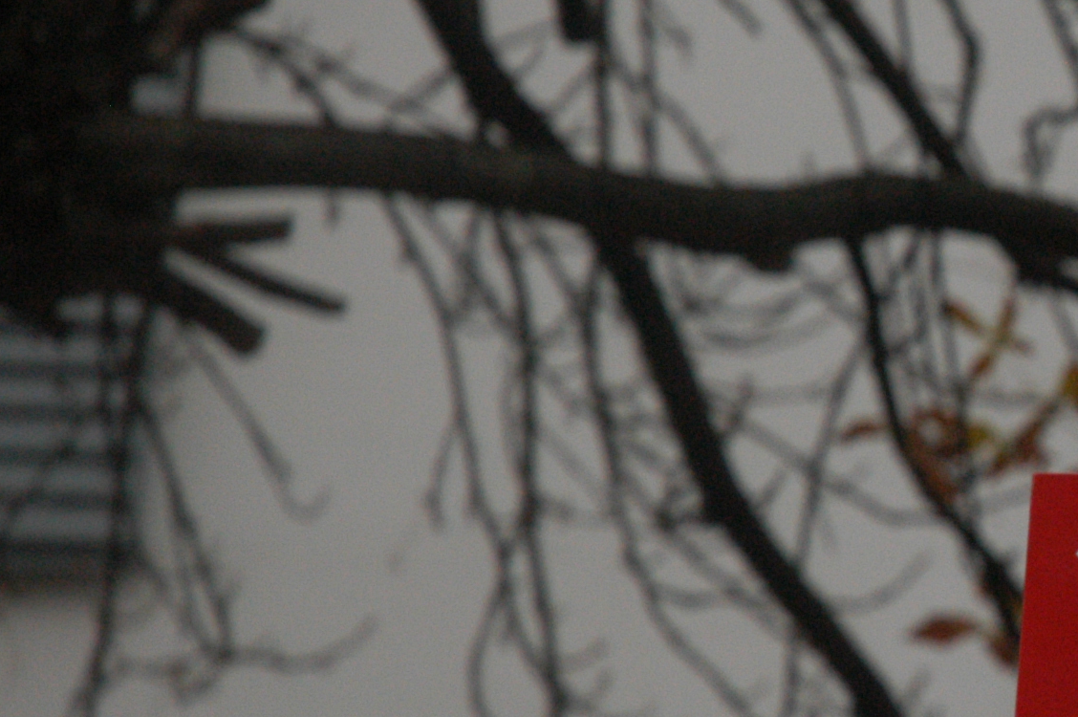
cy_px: 345
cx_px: 1412
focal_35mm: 280
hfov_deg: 7.3
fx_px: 8377
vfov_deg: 4.9
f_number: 5.6
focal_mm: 70
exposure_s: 1/100
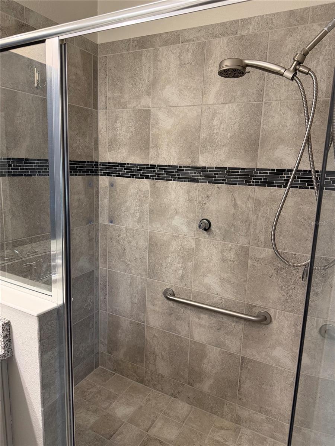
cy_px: 223
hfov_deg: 56.8
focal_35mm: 24
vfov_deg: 71.6
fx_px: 310
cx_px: 168
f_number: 1.78
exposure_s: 1/120
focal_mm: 6.76
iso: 320
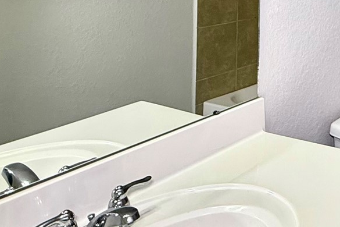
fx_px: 482
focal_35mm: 51
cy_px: -52
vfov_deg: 23.9
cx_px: 410
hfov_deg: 32.1
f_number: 2.2
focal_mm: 2.22
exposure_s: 1/120
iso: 160
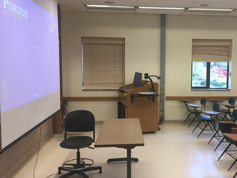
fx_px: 260
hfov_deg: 48.3
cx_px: 155
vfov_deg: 37.7
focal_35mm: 38
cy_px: 90
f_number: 2.2
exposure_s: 1/40
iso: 32
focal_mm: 4.15
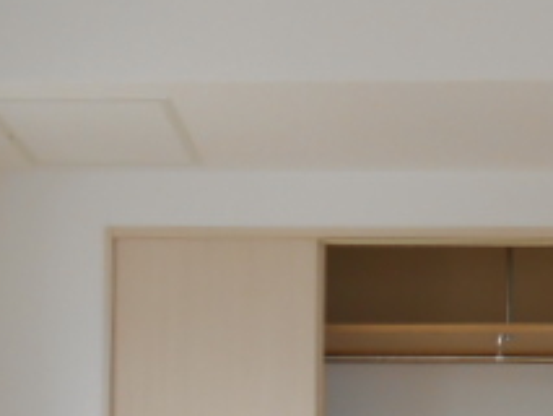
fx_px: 1247
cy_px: 603
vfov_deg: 17.3
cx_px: 374
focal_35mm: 78
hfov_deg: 24.9
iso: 80
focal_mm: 4.6
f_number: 3.5
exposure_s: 1/40
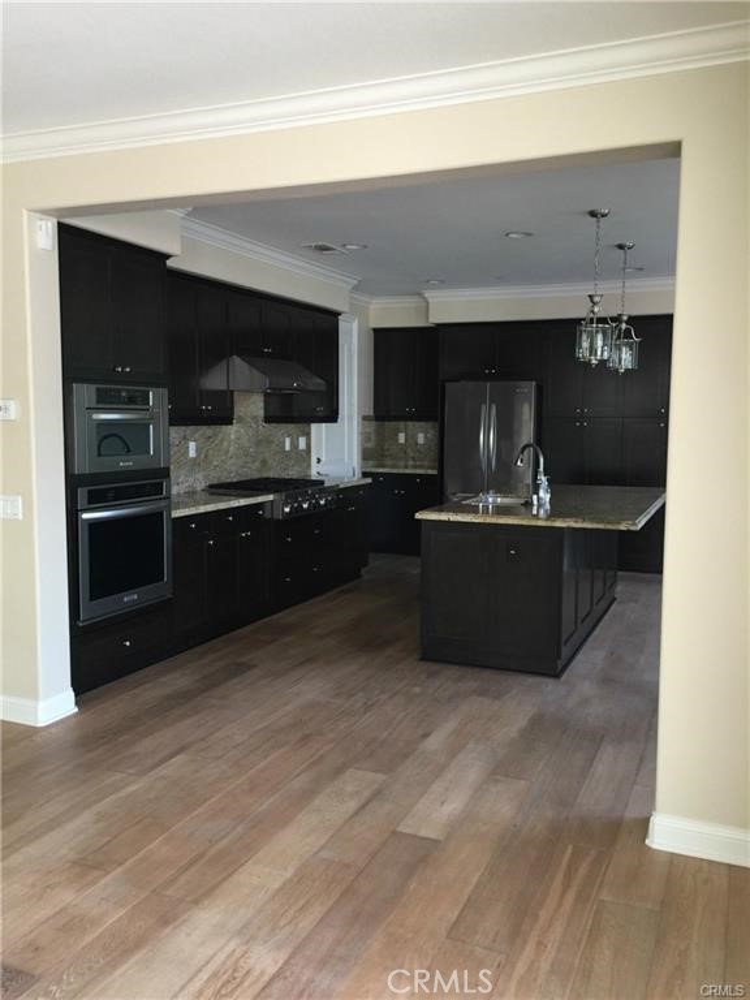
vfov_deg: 61.7
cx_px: 375
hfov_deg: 48.2
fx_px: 838
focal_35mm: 29
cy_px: 500
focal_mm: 4.15
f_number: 2.2
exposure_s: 1/15
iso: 50
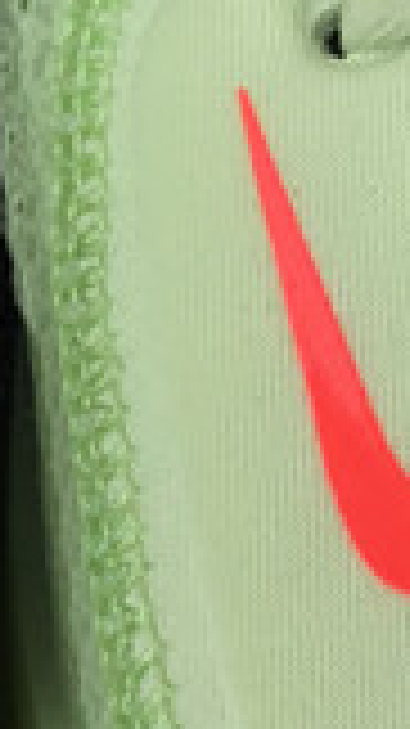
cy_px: 331
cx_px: -68
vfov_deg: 11.5
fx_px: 3637
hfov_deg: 6.4
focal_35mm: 188
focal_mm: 3.3
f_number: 2.4
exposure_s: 1/994
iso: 25
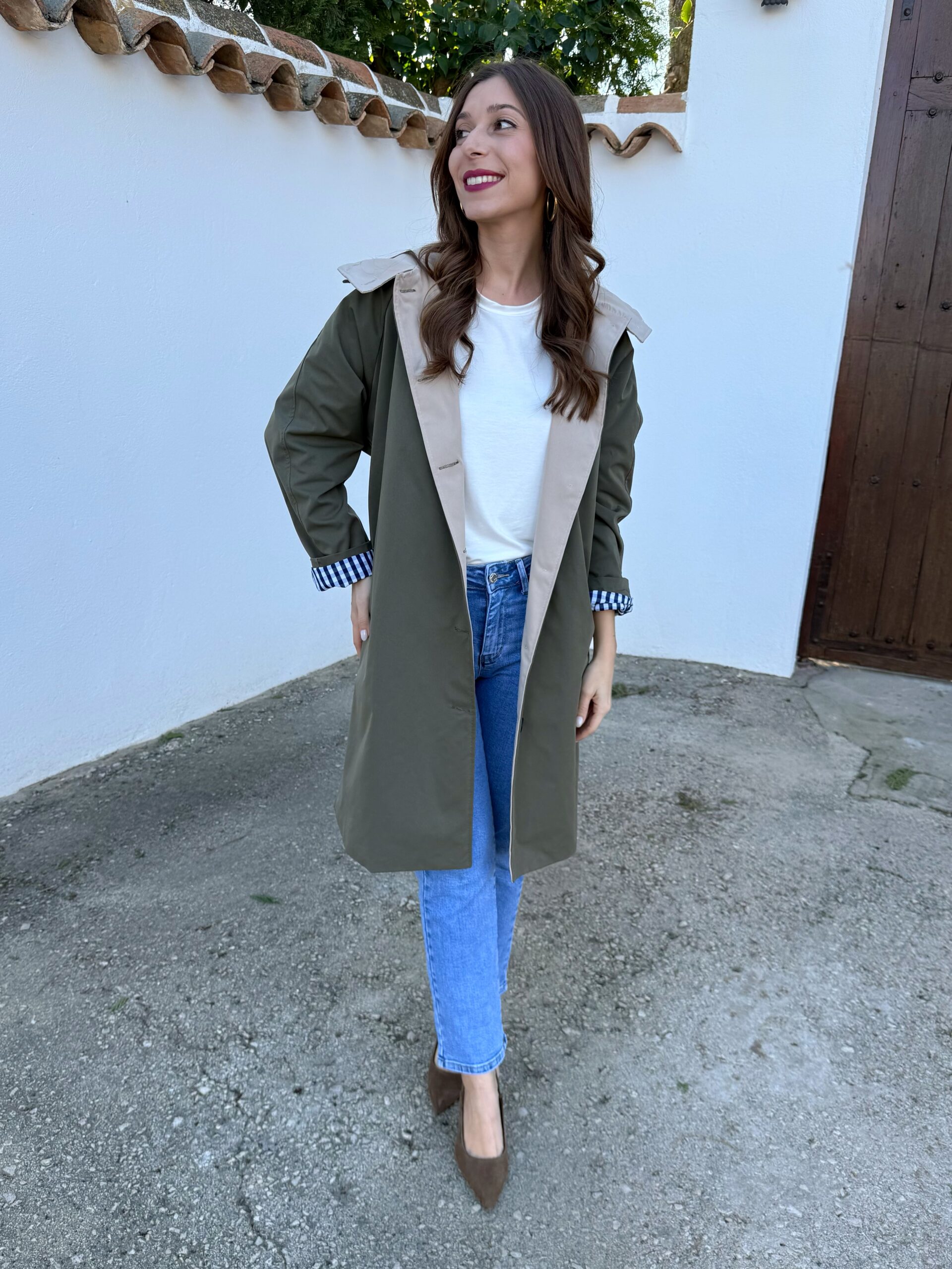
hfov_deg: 56.8
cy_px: 634
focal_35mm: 24
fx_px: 880
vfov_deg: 71.6
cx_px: 476
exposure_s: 1/612
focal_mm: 6.76
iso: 80
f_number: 1.78
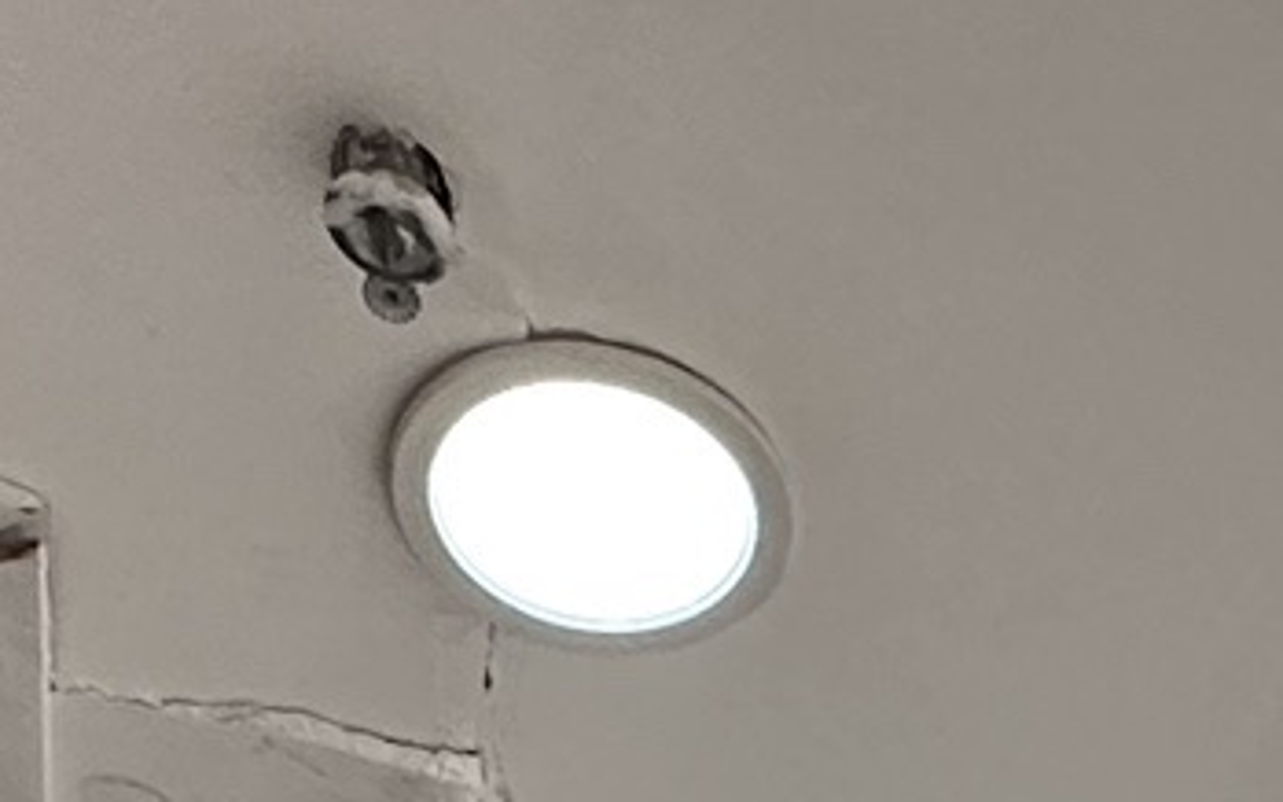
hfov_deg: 22.9
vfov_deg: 9.7
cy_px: 2686
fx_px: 2972
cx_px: 1430
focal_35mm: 85
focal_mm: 2.22
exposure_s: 1/99
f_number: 2.2
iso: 320
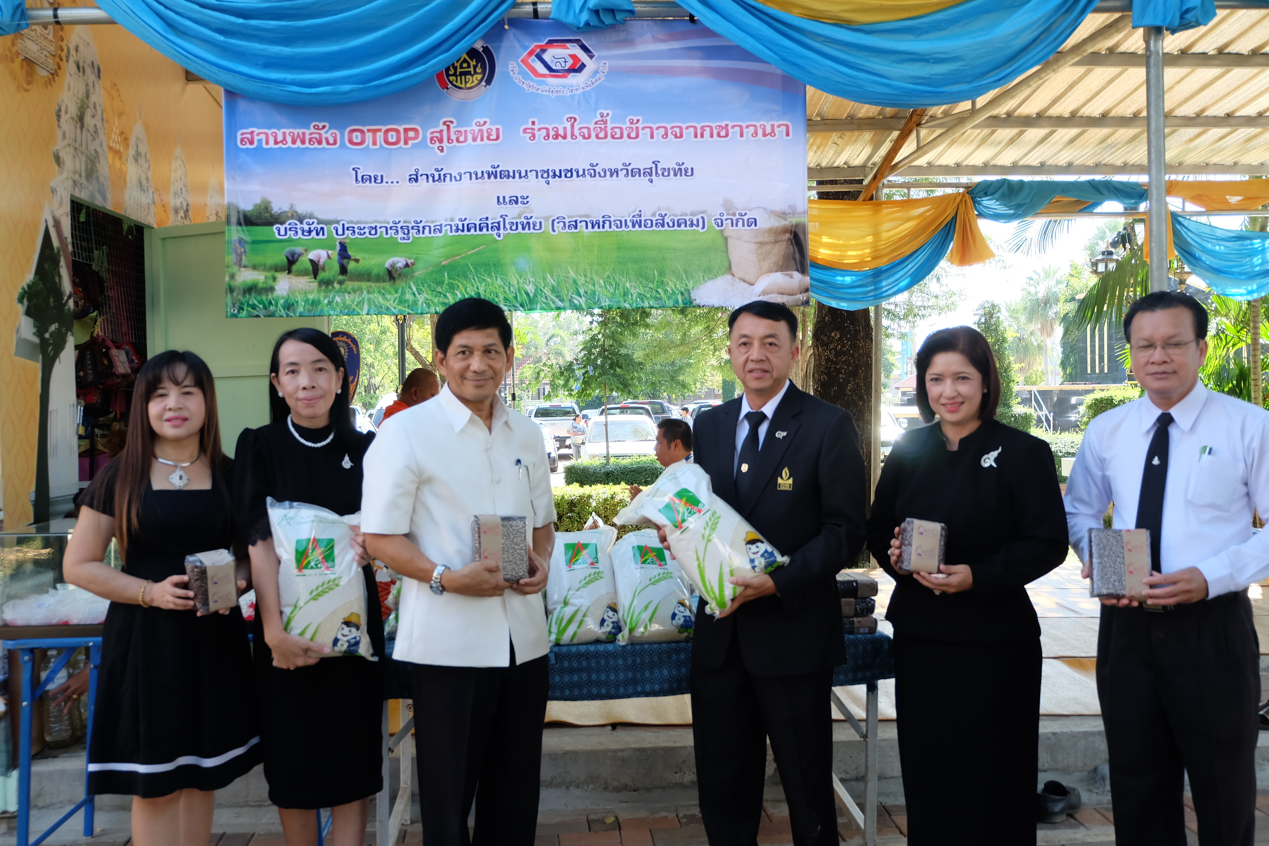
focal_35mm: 35
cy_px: 423
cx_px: 634
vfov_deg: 37.9
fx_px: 1234
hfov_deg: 54.4
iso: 400
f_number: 4.5
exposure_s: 1/150
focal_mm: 23.2
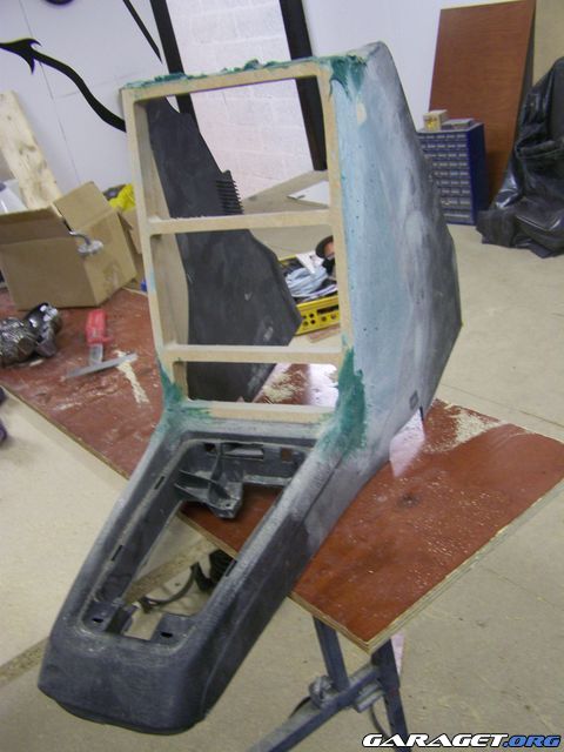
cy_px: 376
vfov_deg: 49.0
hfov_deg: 37.7
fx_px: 826
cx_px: 282
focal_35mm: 38
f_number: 2.8
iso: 160
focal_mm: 6.3
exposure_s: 1/15
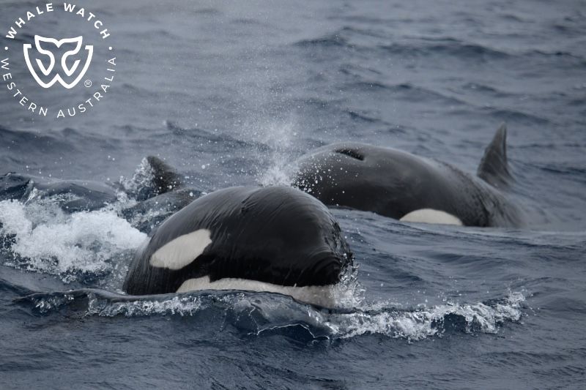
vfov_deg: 3.1
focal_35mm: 450
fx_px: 7323
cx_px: 293
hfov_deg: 4.6
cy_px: 195
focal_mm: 450
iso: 1600
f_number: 6
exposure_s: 1/8000
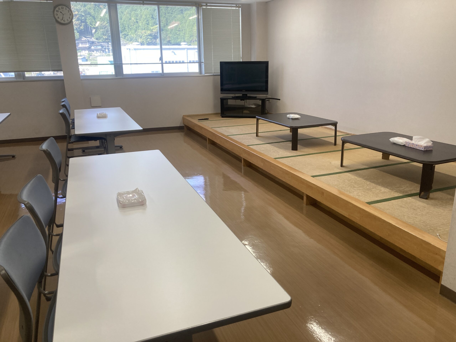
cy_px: 171
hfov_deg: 63.4
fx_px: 369
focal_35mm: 28
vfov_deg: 49.7
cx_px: 228
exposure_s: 1/120
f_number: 1.8
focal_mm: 3.99
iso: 50
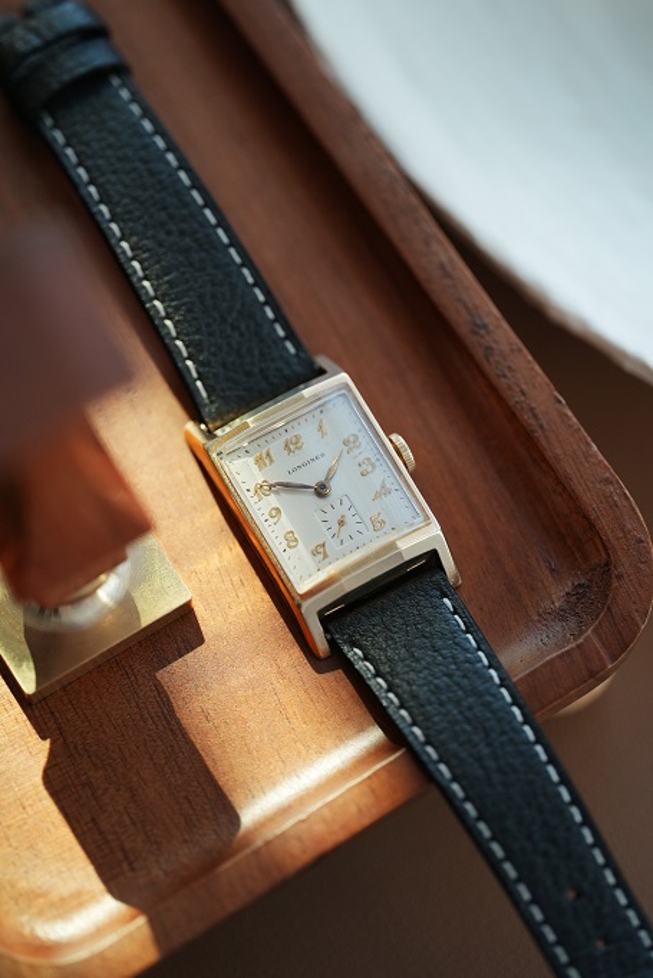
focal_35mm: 105
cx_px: 326
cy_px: 489
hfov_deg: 13.0
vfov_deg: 19.5
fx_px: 2855
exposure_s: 1/250
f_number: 2.8
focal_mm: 105
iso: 1000
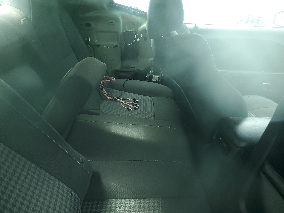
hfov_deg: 67.3
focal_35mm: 26
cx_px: 142
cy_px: 106
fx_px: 213
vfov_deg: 53.1
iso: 64
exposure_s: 1/60.2
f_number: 1.5
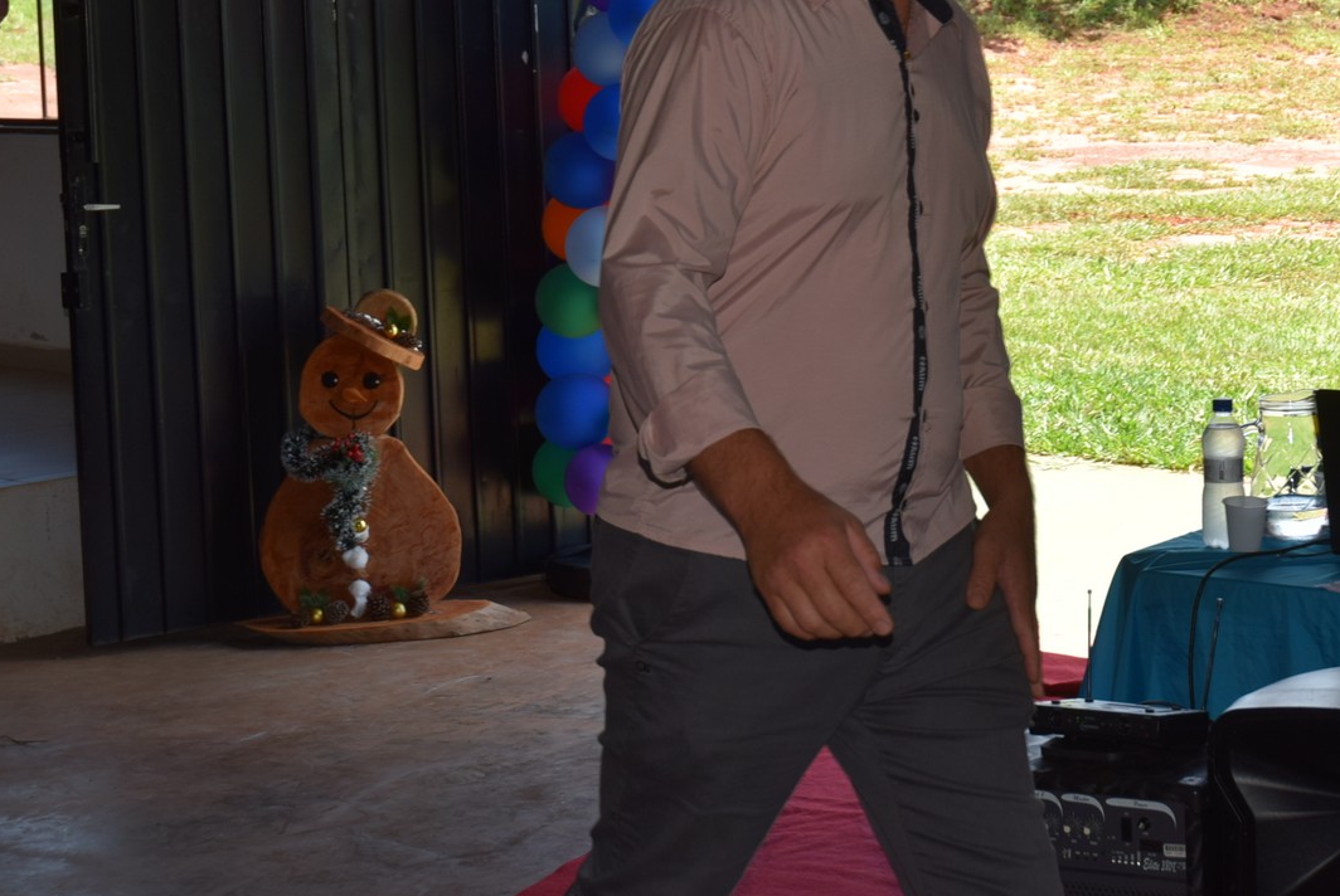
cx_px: 957
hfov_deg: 23.4
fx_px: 3205
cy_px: 170
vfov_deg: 15.8
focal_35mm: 86
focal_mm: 34
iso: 100
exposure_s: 1/160
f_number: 6.3
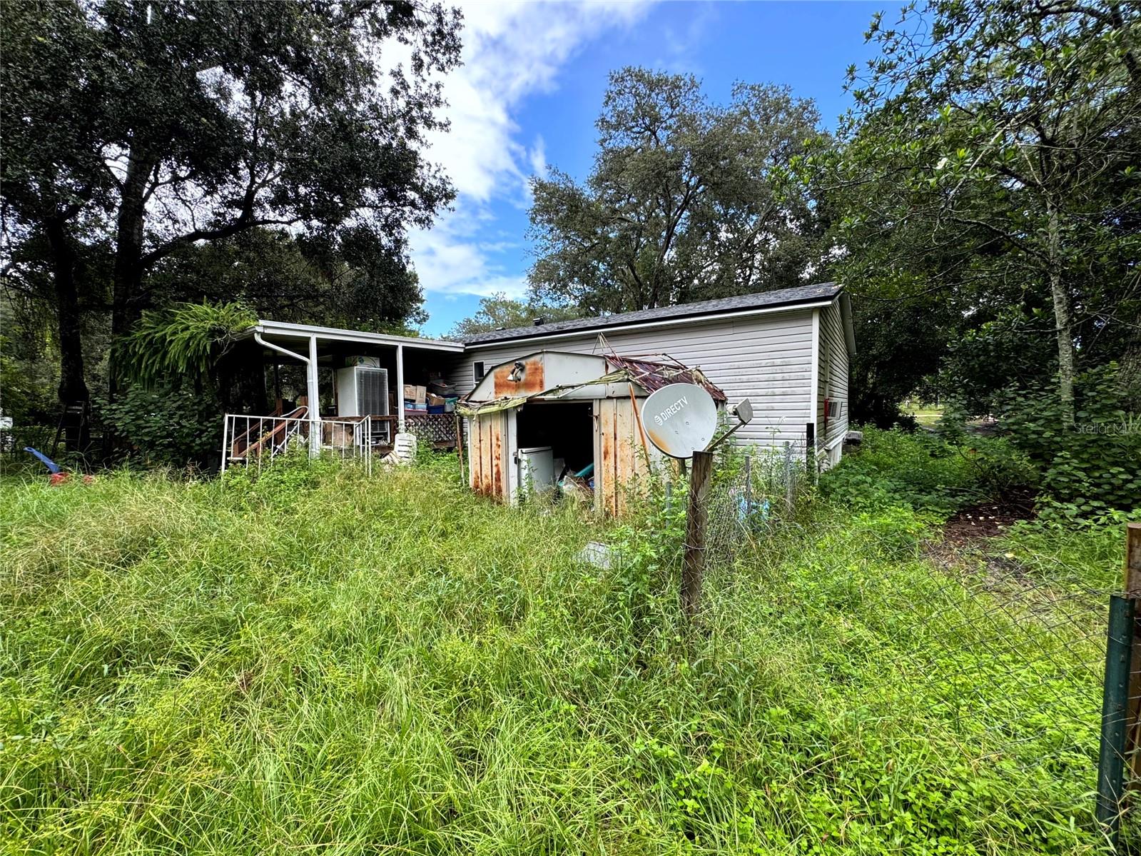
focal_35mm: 14
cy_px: 428
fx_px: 461
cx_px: 570
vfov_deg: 85.7
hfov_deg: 102.1
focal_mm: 2.22
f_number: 2.2
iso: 40
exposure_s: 1/321
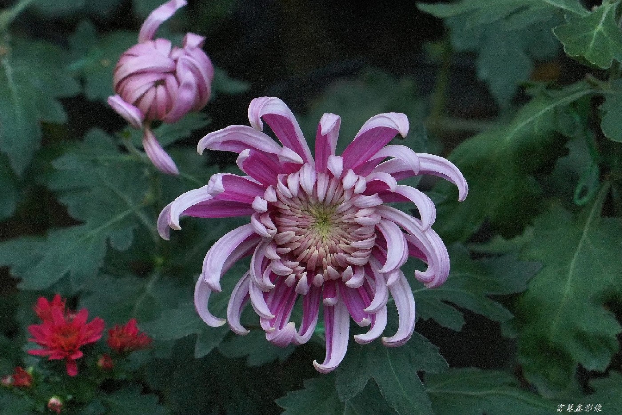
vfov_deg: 8.7
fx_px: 2712
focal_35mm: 157
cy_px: 208
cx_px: 311
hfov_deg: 13.1
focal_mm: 105
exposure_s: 1/640
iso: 1250
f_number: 4
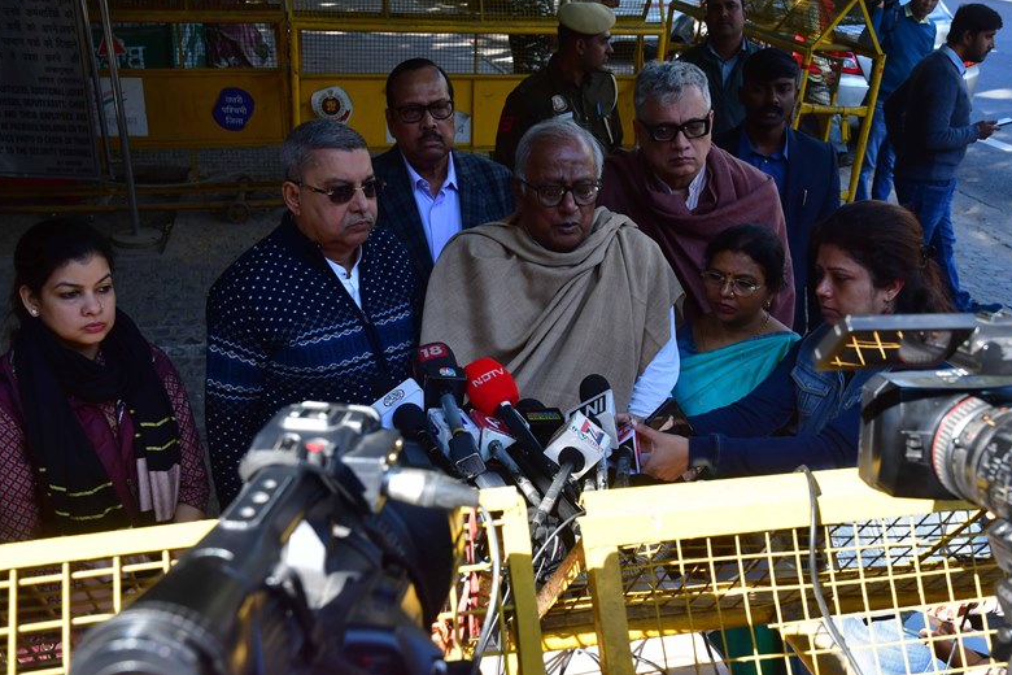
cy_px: 333
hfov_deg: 48.5
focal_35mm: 40
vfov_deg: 33.4
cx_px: 511
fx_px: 1124
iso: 400
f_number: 5.6
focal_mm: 26
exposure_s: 1/320
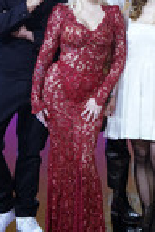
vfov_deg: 19.6
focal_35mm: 103
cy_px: 40
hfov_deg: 12.8
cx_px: 211
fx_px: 665
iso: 2000
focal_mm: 33
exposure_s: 1/125
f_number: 5
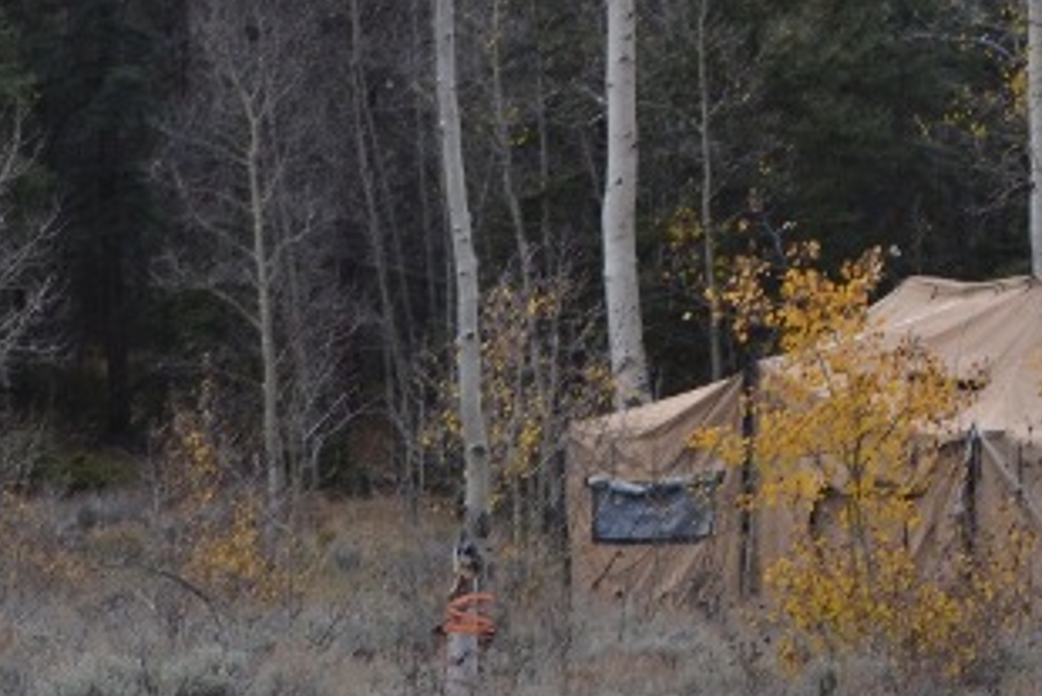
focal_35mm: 262
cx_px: 1348
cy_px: 128
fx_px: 7575
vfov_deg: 5.3
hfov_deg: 7.8
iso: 100
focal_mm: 55
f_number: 7.1
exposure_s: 1/200
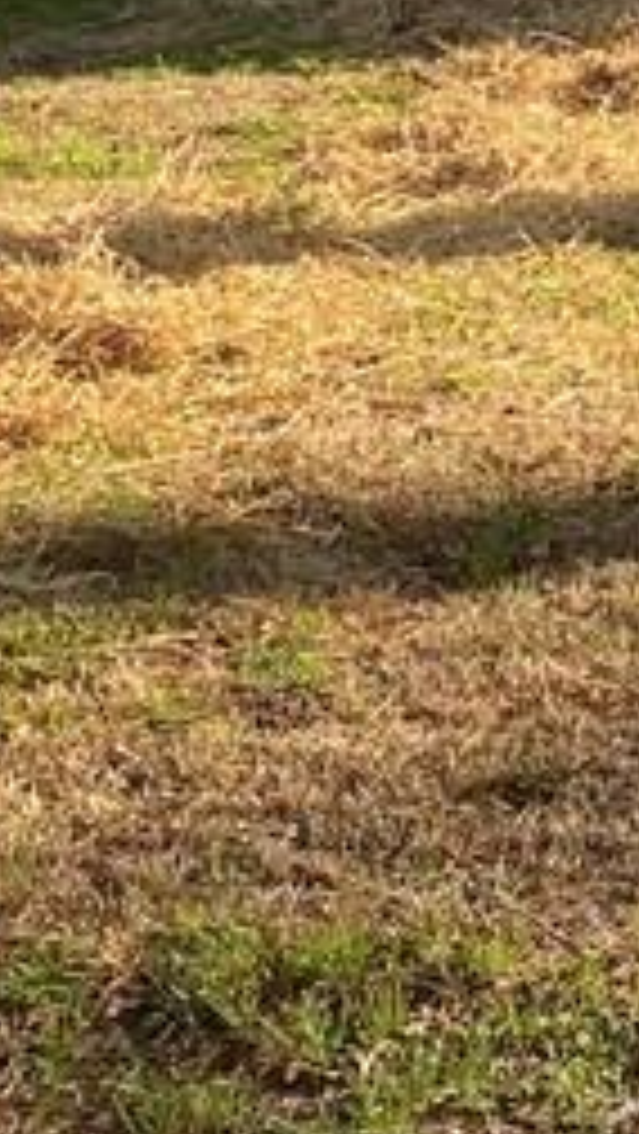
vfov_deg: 17.5
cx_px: 1089
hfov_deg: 10.1
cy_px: -342
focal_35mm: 115
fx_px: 3459
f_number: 1.8
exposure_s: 1/666
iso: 32
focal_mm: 4.25
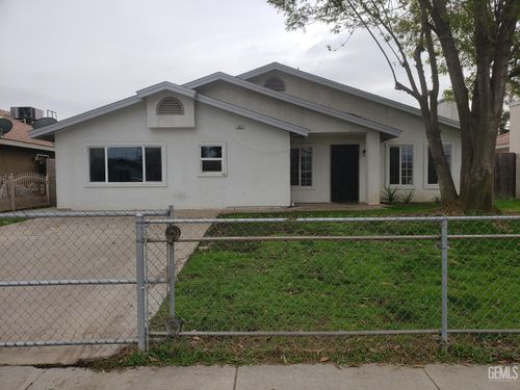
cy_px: 195
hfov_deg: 67.3
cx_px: 260
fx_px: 391
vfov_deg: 53.1
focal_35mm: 26
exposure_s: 1/765
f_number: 2.4
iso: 50
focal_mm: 4.3
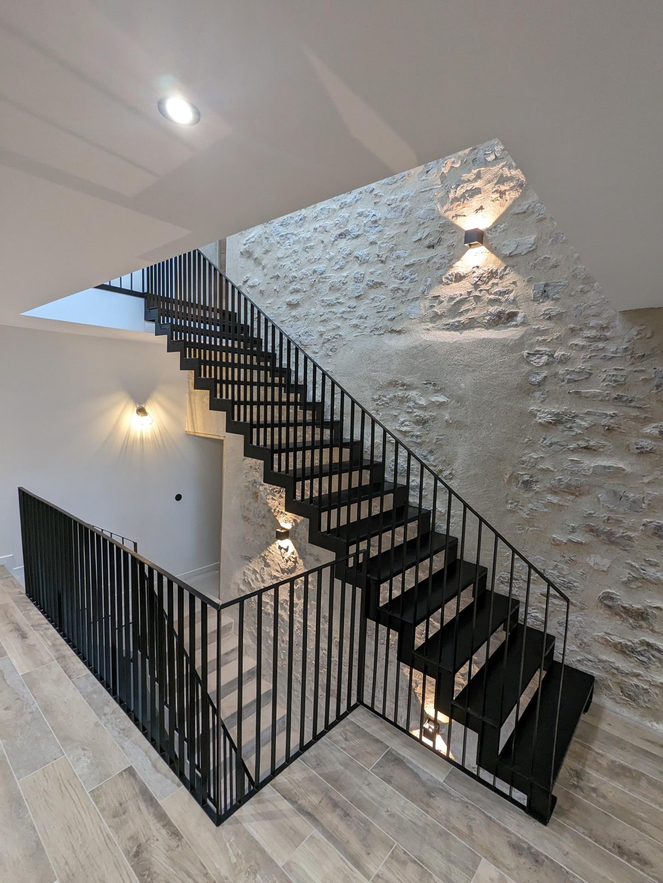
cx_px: 332
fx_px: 409
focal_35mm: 16
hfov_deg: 78.1
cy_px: 442
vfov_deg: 94.5
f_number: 2.2
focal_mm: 2.35
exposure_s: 1/50
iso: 183
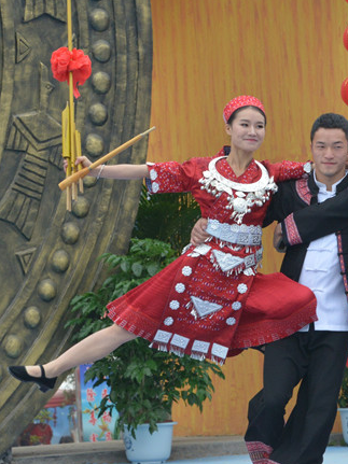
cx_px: 396
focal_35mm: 211
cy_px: 206
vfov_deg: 9.4
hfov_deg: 7.0
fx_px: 2830
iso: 1400
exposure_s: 1/640
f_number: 13
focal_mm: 105
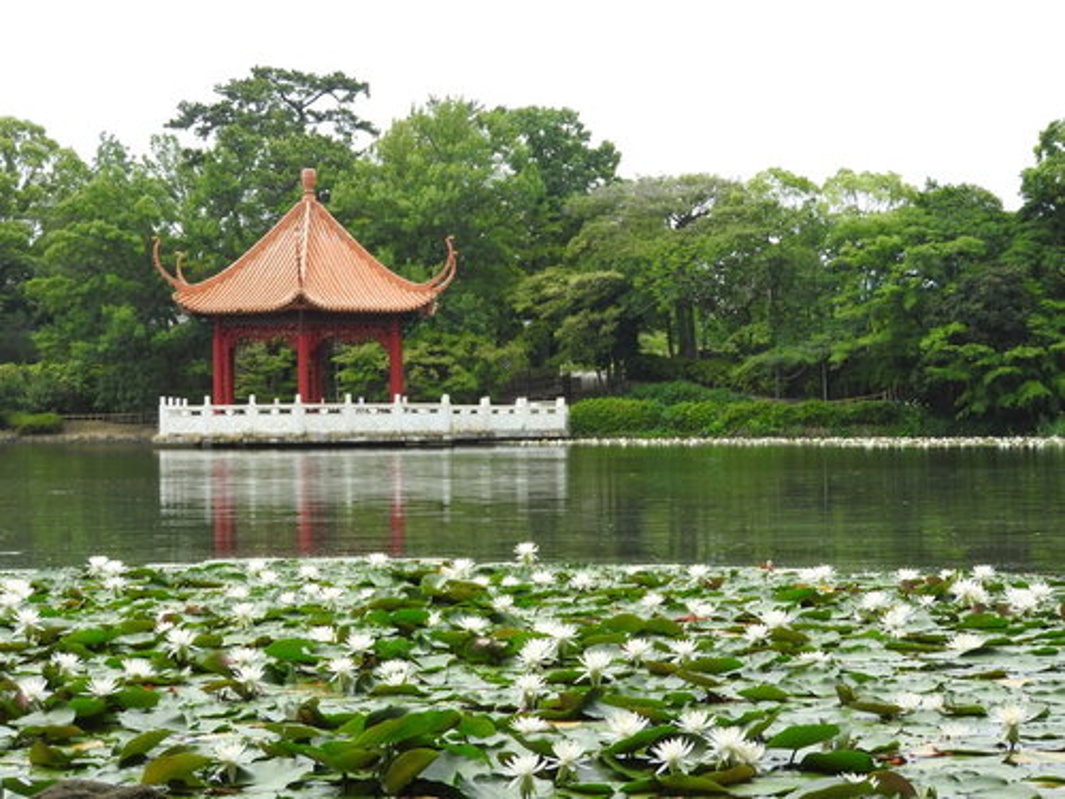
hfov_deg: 27.8
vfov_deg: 21.0
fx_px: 2154
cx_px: 532
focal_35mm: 70
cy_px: 400
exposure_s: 1/400
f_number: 4.5
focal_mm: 12.5
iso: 100
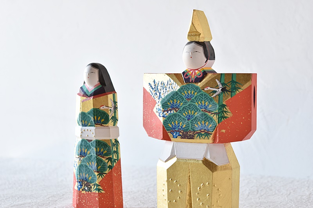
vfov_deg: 16.5
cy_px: 104
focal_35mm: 82
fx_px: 717
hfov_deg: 24.6
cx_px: 156
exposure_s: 1/6
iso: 400
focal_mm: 55
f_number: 5.6
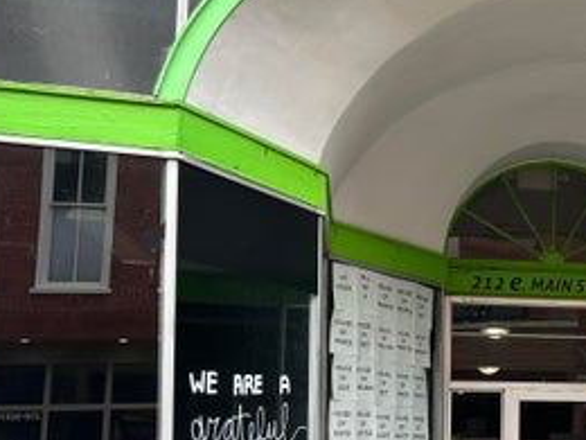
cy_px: 368
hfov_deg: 28.4
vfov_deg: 22.5
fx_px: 1083
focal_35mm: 64
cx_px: 584
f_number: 1.5
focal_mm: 5.7
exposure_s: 1/169
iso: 40
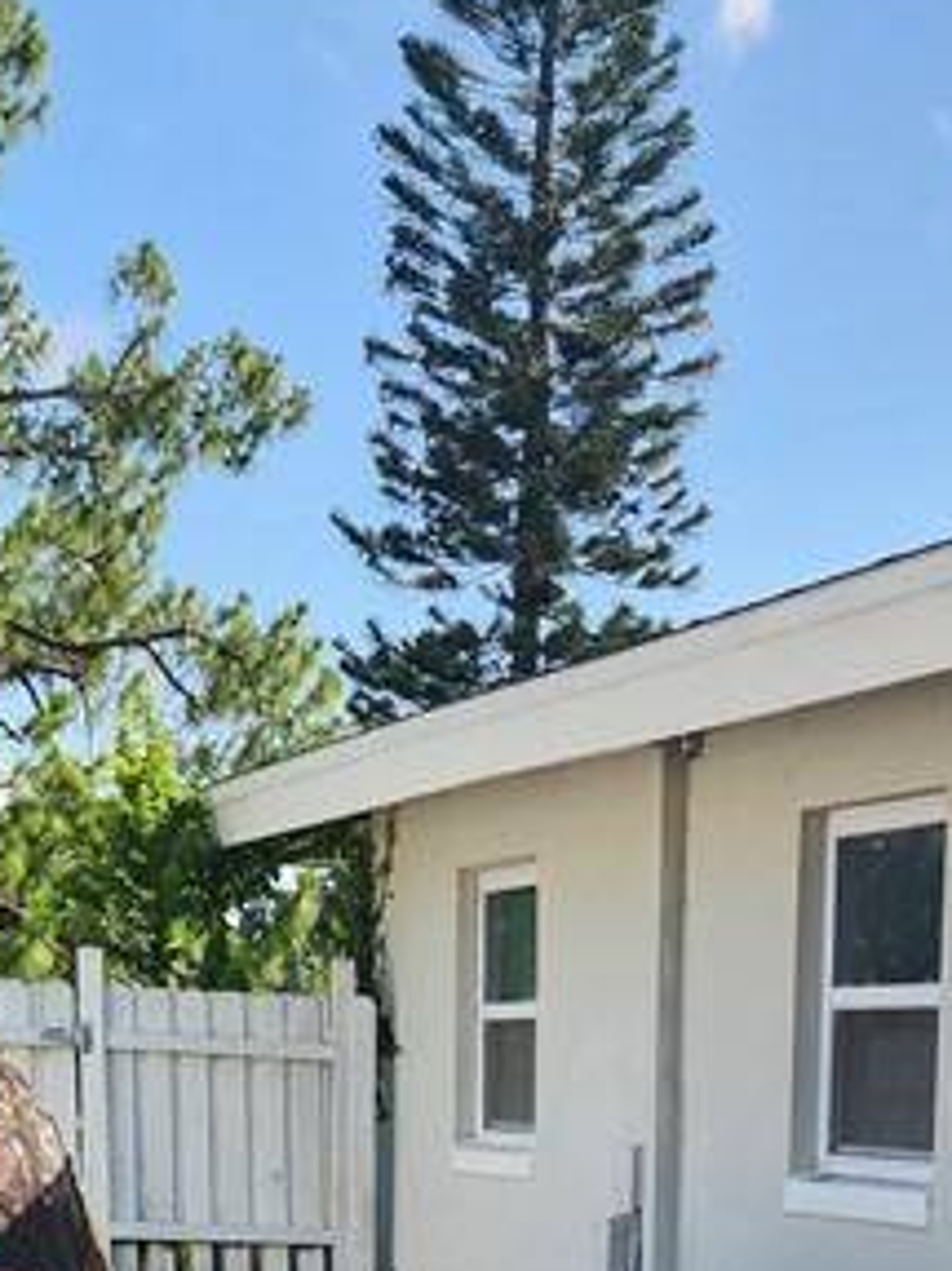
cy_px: 1647
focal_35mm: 82
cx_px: 925
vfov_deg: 21.6
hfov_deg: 17.6
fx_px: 3009
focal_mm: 5.4
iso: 20
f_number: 1.8
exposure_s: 1/876
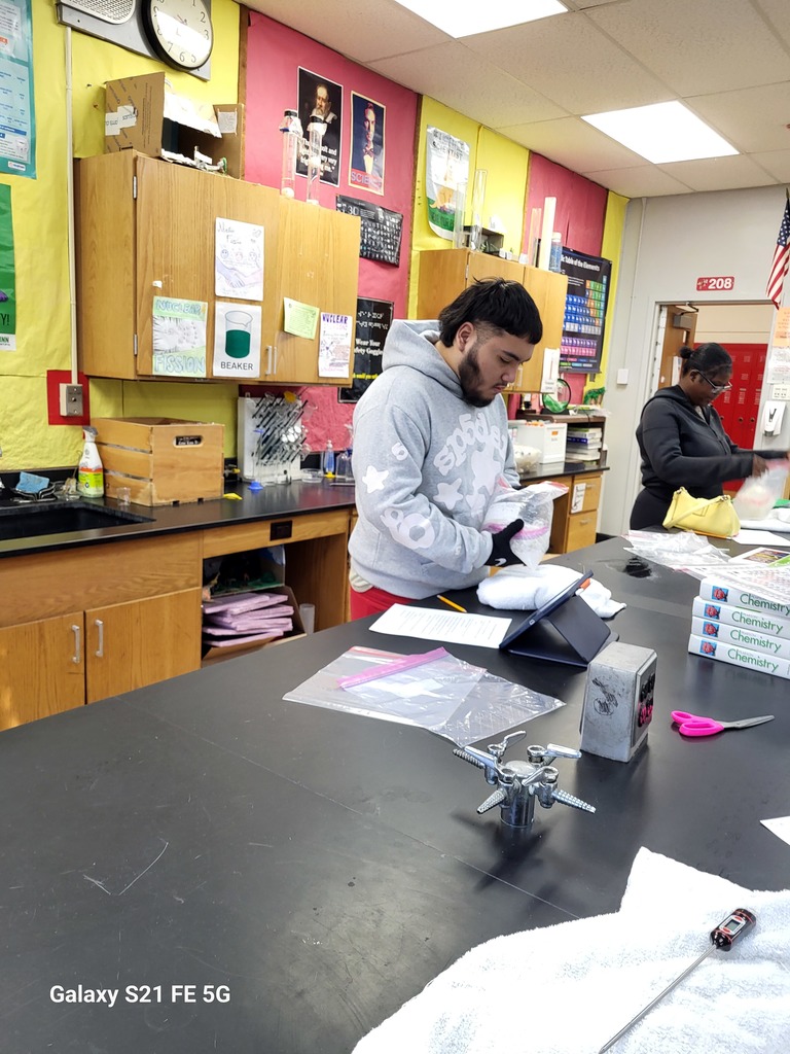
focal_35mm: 26
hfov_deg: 53.1
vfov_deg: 67.3
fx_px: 791
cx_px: 395
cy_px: 527
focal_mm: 5.4
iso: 250
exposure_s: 1/40
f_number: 1.8
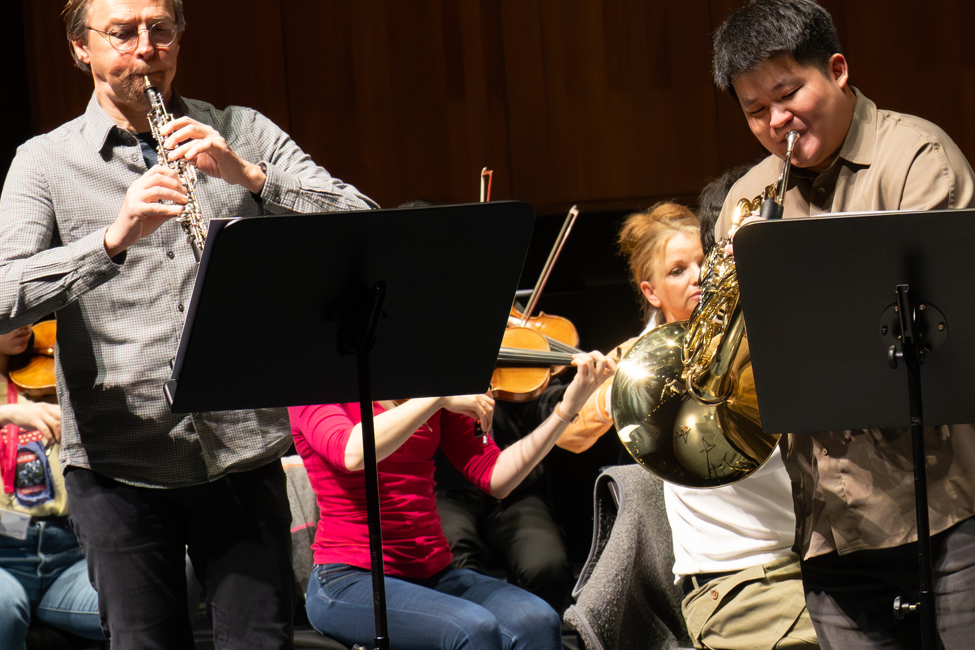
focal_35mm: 193
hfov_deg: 10.5
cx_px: 1211
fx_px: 5227
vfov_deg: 7.1
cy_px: 229
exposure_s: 1/160
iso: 5000
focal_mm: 70
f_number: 5.6
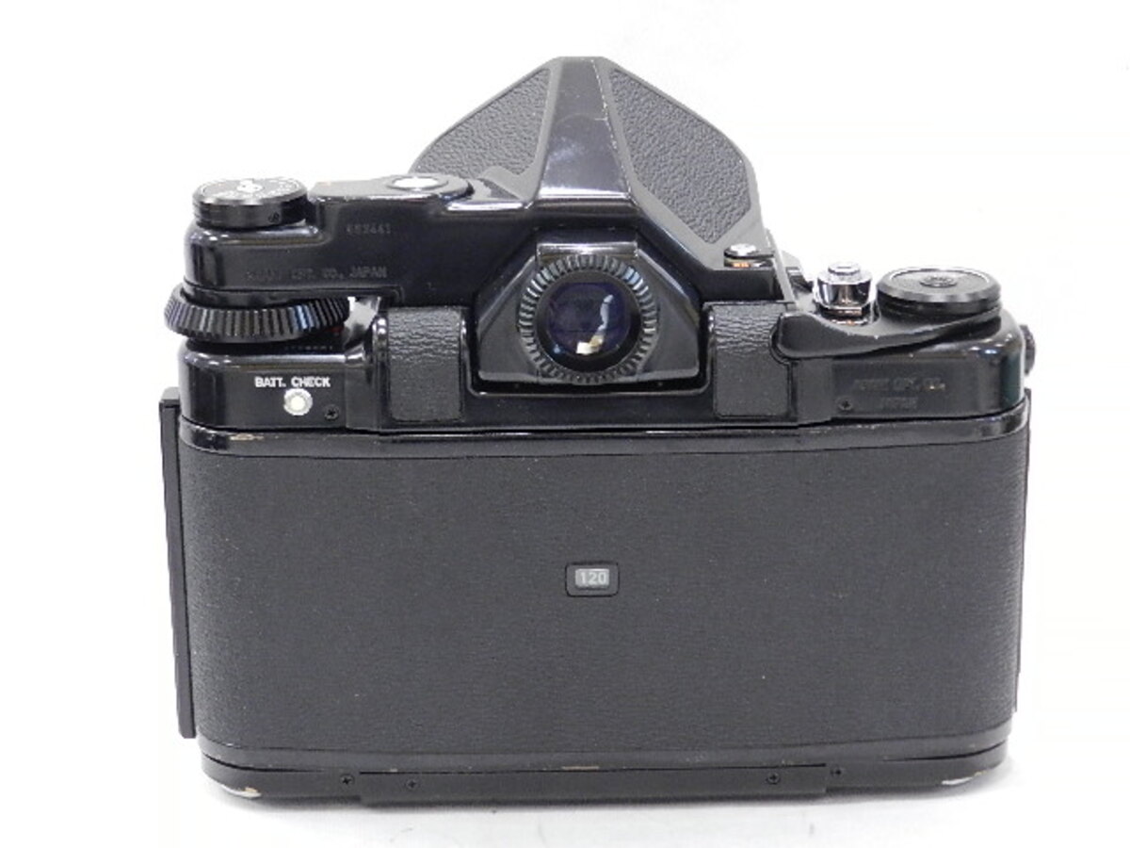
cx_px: 565
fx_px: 2742
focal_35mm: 84
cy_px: 424
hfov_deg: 23.3
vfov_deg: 17.6
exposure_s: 1/20
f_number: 4.4
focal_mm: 14.9
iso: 800
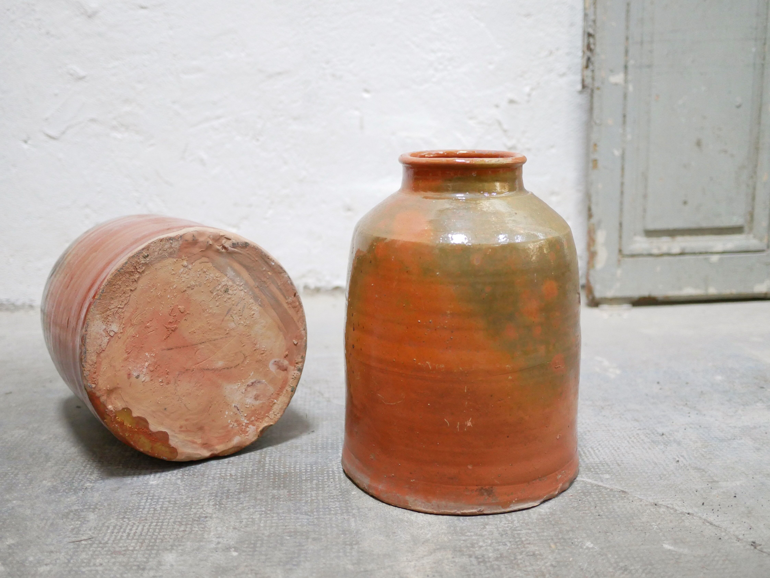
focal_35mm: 40
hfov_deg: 46.8
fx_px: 890
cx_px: 385
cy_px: 289
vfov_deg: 36.0
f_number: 1.7
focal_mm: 20
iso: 2000
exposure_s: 1/60
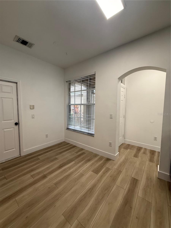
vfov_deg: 102.1
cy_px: 114
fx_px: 92
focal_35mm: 14
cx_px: 86
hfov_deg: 85.7
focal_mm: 2.22
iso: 160
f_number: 2.2
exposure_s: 1/120
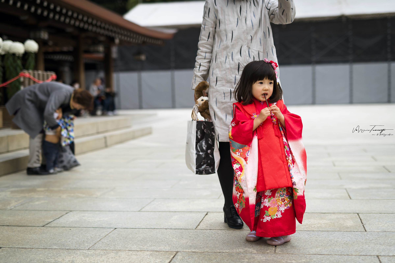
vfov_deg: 27.0
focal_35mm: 50
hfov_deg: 39.6
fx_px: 549
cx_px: 198
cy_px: 132
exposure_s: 1/5000
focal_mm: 50
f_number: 2
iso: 320
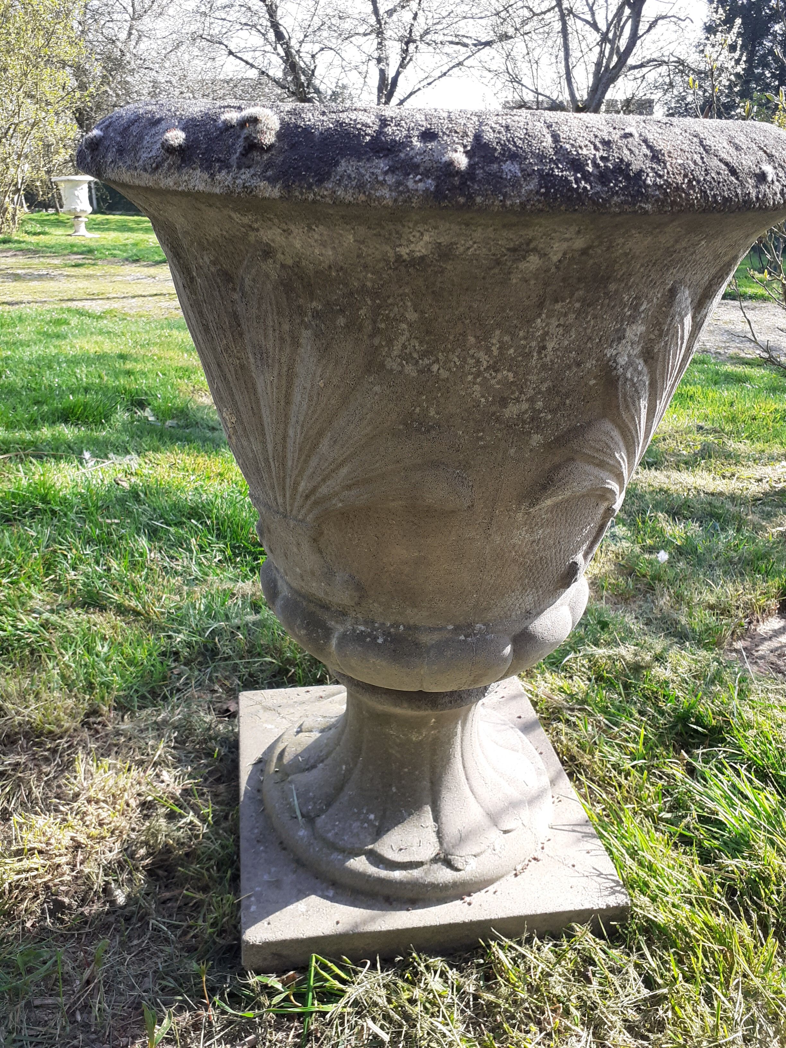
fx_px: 817
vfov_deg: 65.3
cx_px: 393
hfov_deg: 51.4
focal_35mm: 27
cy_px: 524
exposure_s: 1/356
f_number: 1.9
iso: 40
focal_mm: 3.6
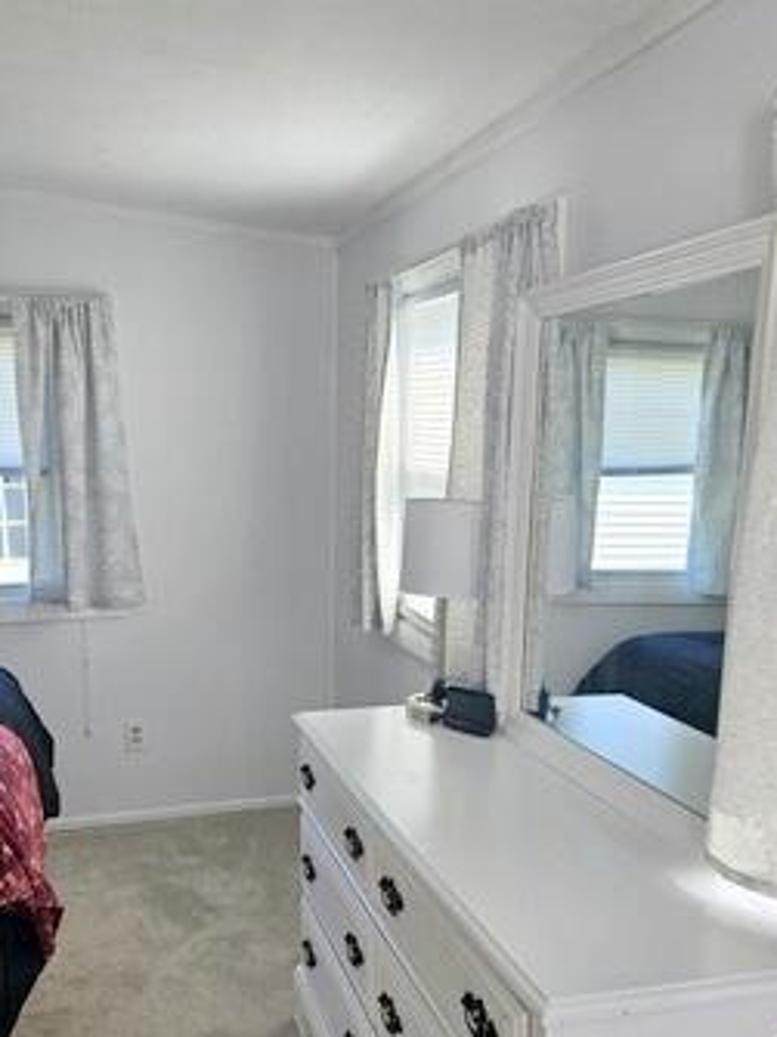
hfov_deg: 42.7
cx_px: 303
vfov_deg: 55.0
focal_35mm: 33
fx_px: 988
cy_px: 619
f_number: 1.8
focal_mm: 5.4
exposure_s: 1/207
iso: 100
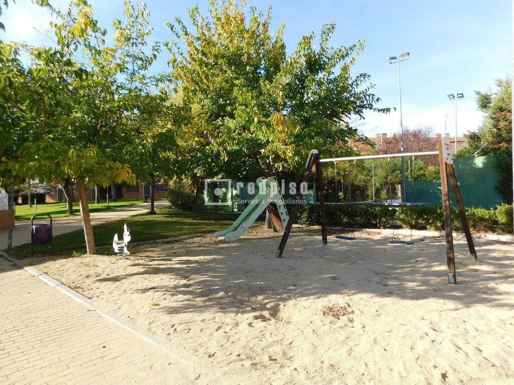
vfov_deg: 58.9
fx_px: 342
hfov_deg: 73.9
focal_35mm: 23
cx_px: 257
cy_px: 192
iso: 125
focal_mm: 4
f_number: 3
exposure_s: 1/800
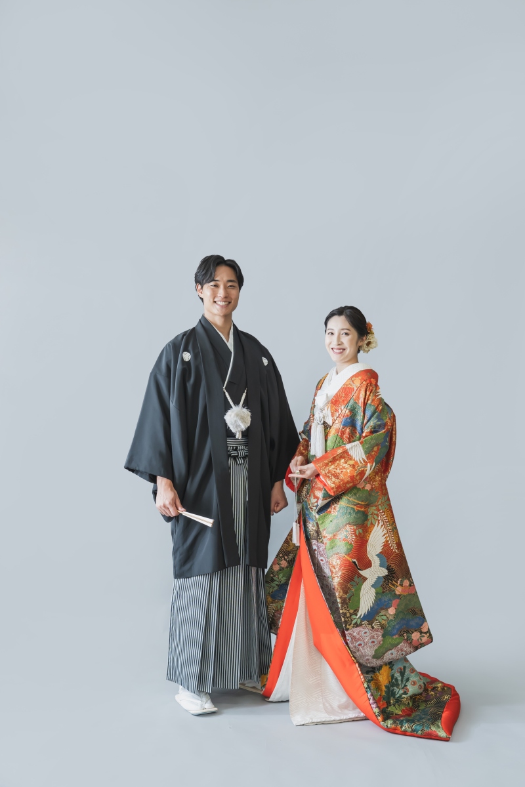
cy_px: 394
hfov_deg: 30.5
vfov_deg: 44.5
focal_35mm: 44
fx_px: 962
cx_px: 262
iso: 1000
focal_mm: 44
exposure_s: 1/125
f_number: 4
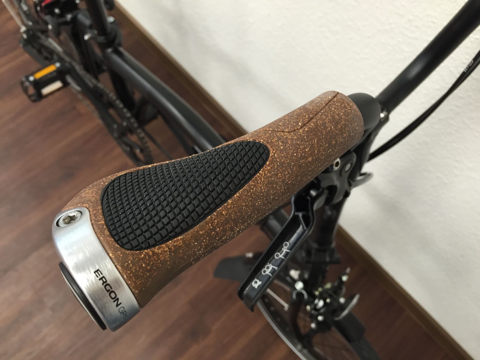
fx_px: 402
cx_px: 240
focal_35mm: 29
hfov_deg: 61.7
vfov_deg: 48.2
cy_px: 180
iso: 64
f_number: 2.2
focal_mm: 4.15
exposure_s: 1/33
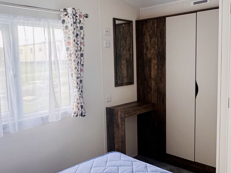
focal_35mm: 35
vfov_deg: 40.7
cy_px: 86
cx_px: 128
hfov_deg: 52.5
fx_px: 234
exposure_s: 1/70
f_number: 2.2
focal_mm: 2.22
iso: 320
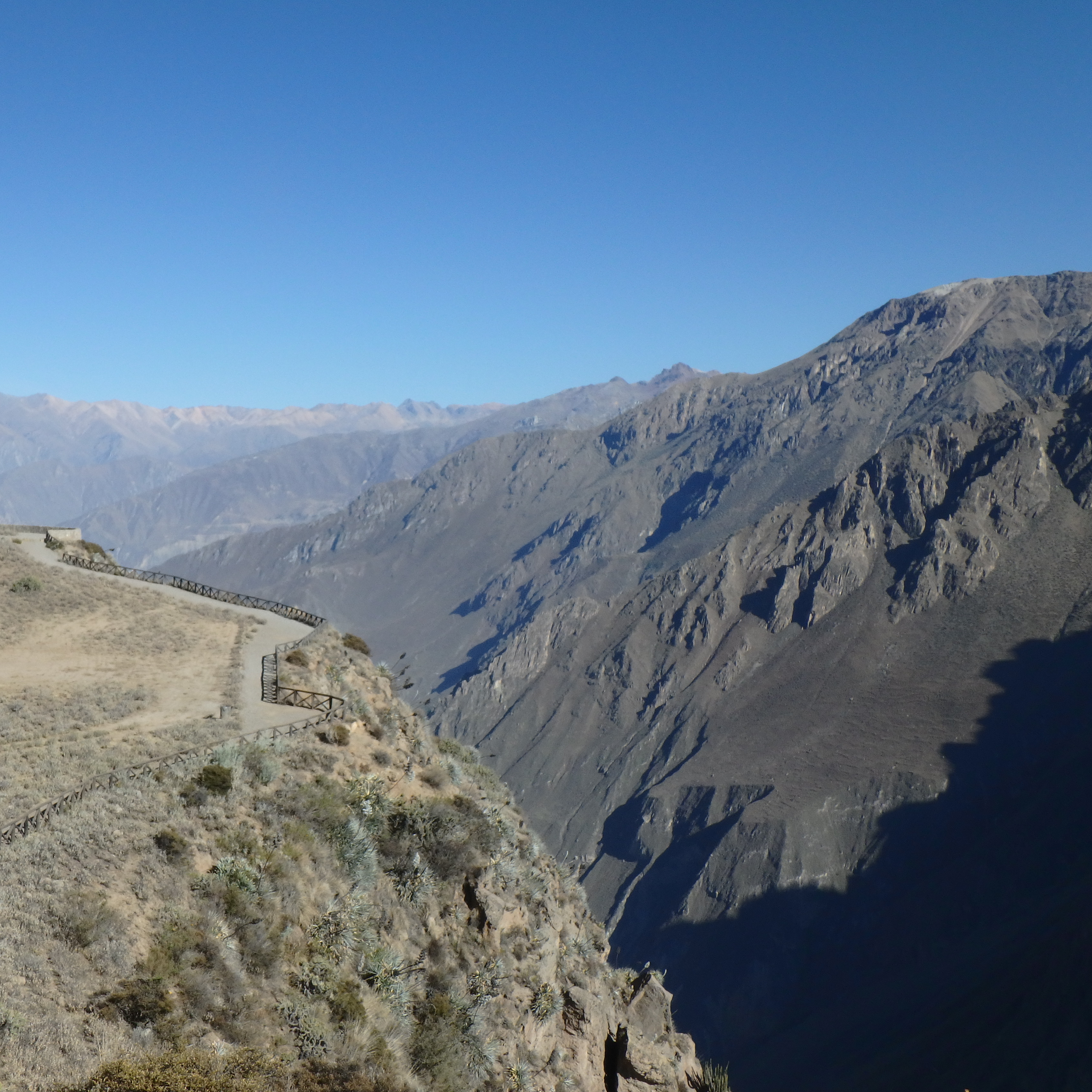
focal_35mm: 43
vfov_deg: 39.2
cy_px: 549
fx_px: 1535
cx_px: 391
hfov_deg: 38.8
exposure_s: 1/800
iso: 125
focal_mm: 6.4
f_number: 5
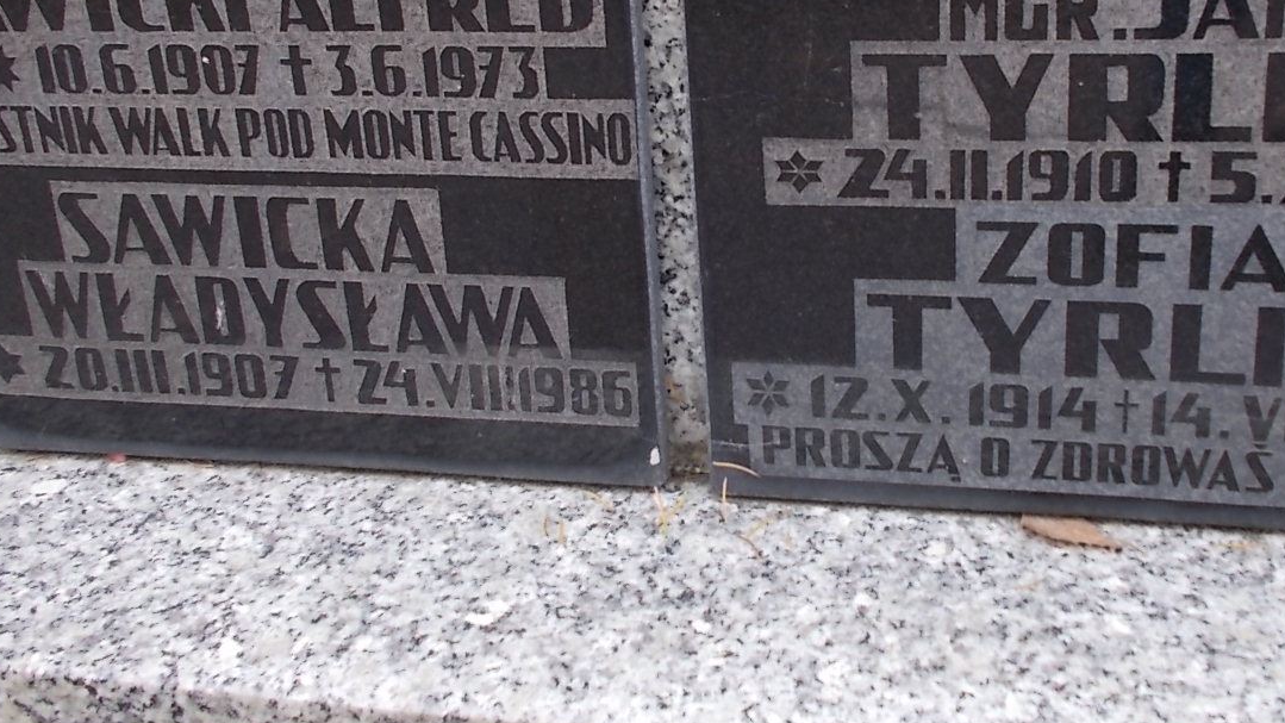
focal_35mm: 42
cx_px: 709
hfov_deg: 48.3
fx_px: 1431
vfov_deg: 27.9
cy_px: 172
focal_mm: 4.6
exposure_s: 1/125
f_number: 3.2
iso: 80
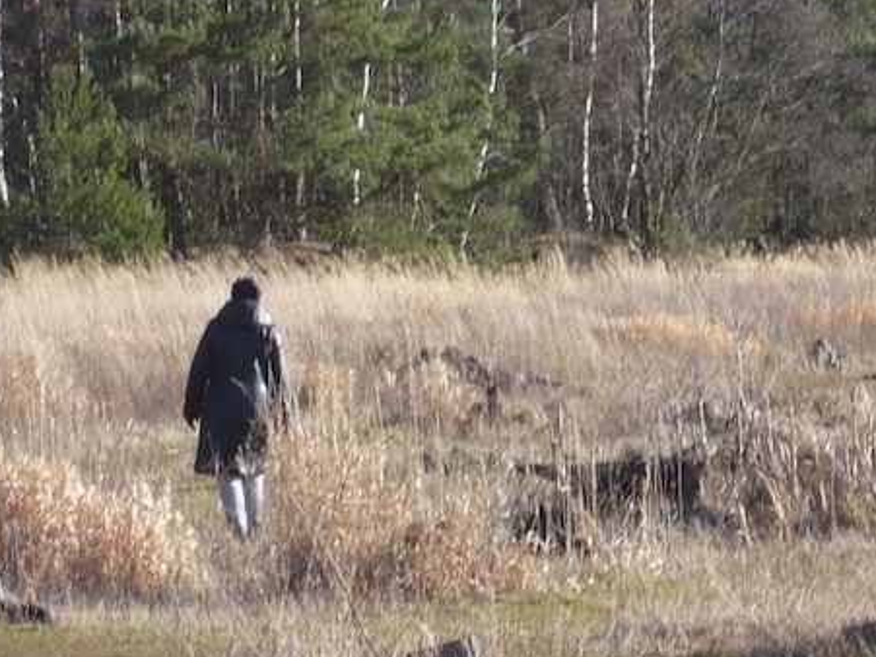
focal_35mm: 280
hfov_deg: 7.1
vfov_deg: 5.3
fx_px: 7084
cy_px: 356
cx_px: 660
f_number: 4.9
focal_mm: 17
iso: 100
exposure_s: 1/250
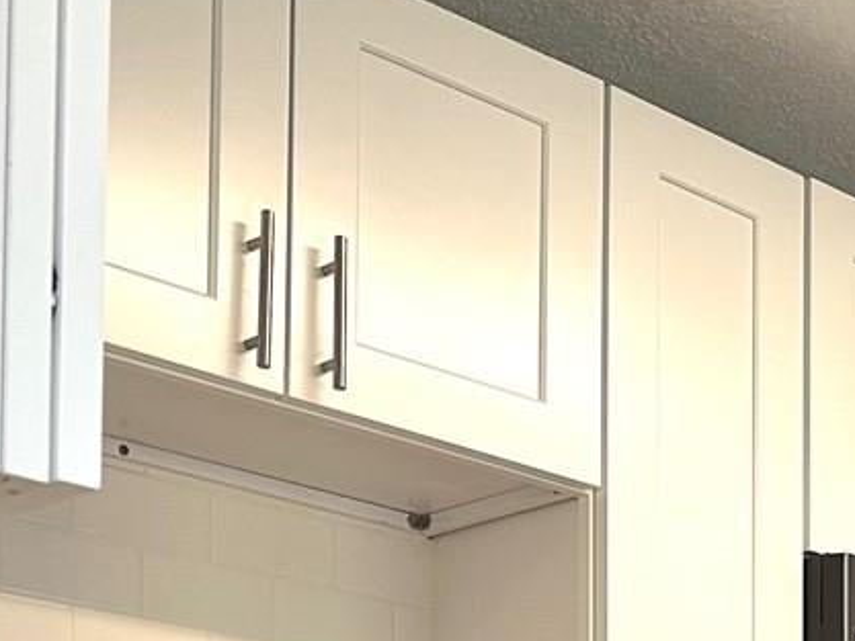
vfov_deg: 14.3
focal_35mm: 92
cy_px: 1137
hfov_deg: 19.5
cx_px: 1128
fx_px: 2273
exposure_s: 1/120
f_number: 1.78
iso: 160
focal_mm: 6.86
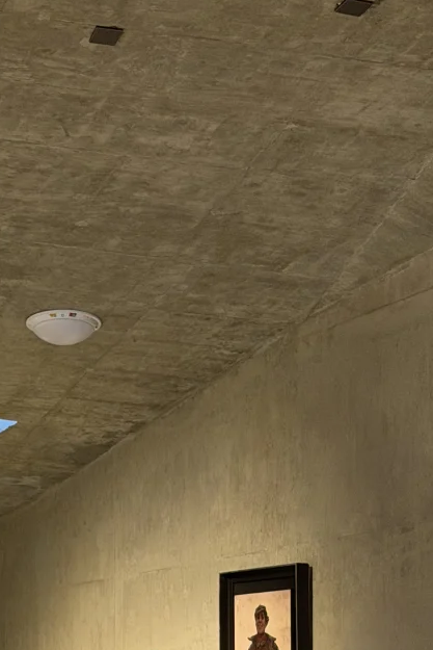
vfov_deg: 17.5
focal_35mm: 115
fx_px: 2073
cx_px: -96
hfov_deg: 11.7
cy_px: 620
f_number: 1.78
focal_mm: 6.76
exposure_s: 1/30
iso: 640
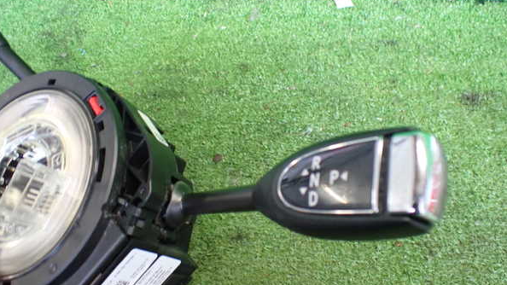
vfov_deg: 35.6
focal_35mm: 33
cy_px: 159
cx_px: 253
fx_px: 444
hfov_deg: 59.5
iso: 800
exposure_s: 1/60
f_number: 2.3
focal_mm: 5.4
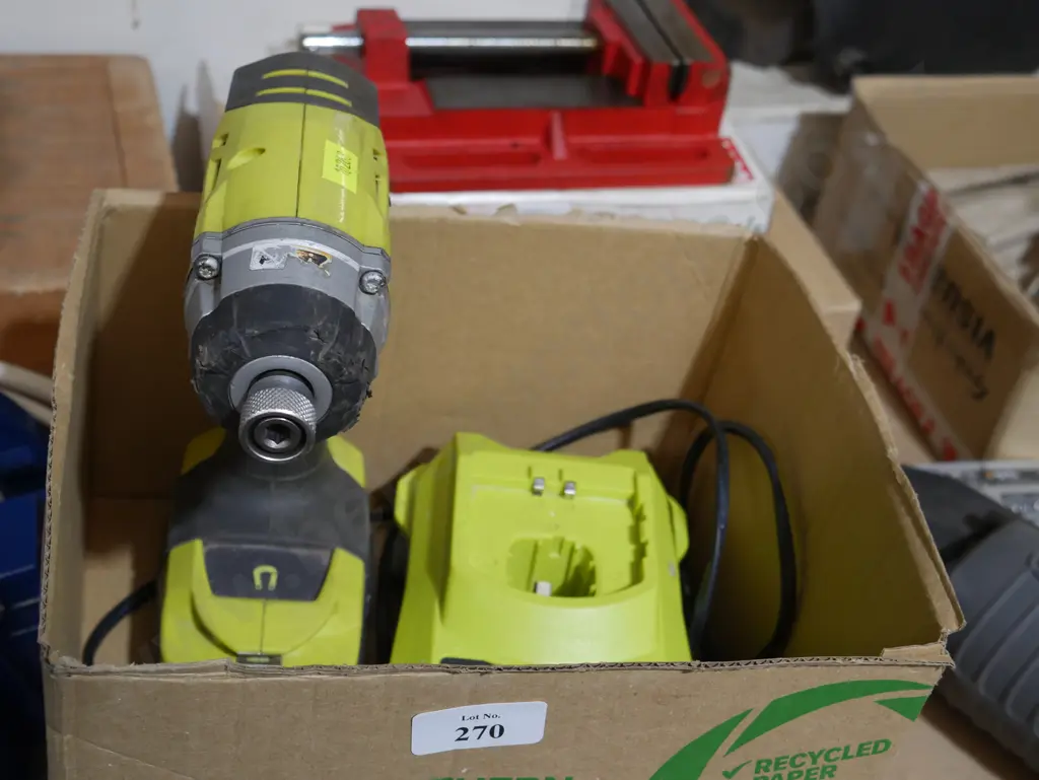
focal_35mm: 50
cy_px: 390
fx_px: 1501
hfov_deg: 38.2
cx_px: 520
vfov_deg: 29.1
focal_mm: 25
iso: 800
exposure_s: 1/60
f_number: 5.3
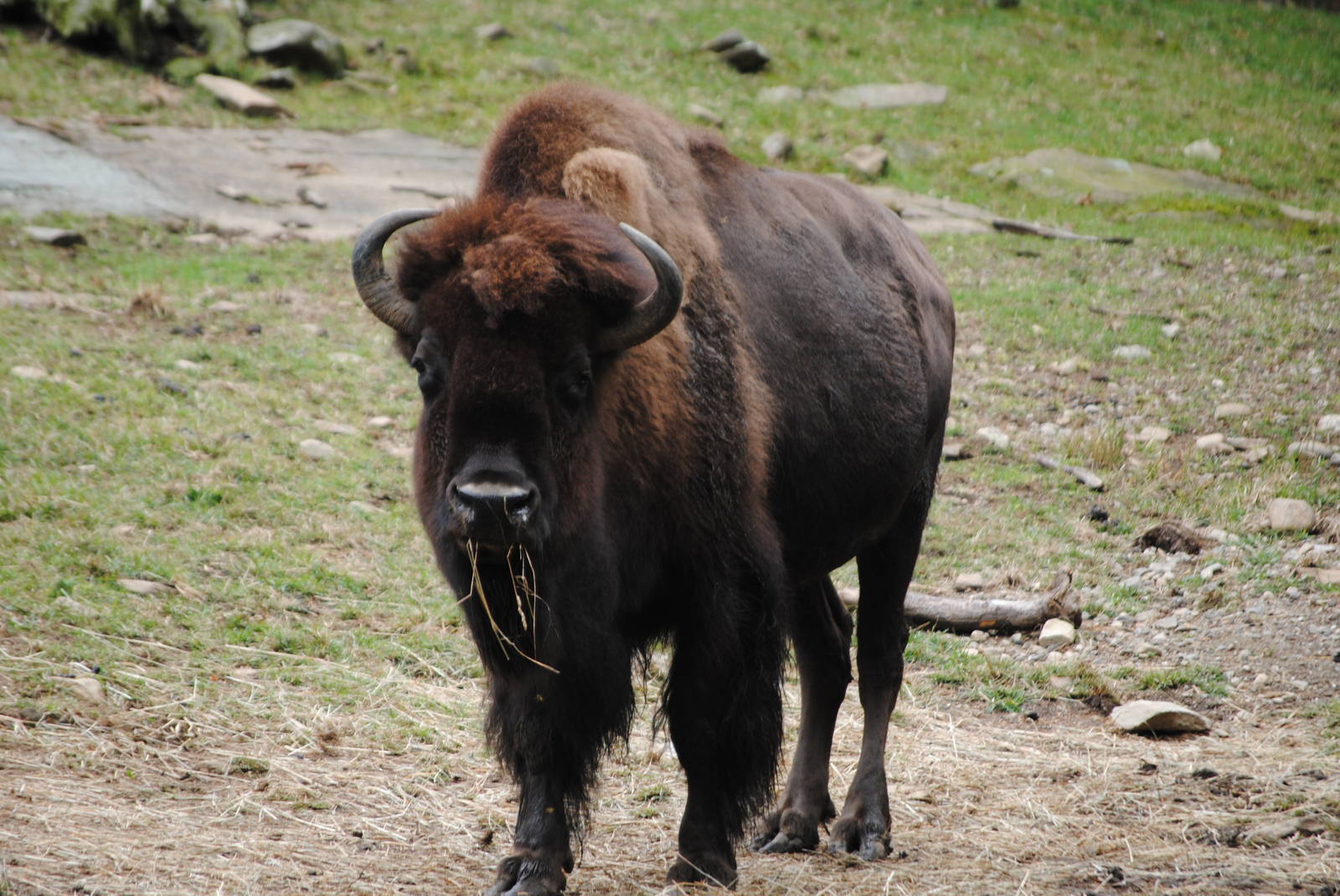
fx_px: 11180
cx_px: 670
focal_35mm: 300
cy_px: 448
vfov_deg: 4.6
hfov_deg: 6.9
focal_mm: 200
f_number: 5.6
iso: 160
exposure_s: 1/125
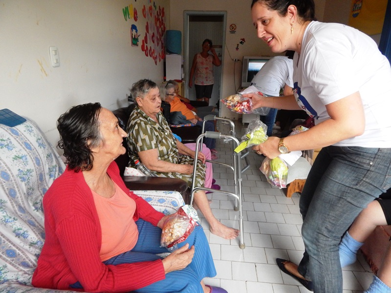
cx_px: 196
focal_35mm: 23
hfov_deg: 73.9
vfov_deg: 58.9
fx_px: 260
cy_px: 146
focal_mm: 4
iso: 400
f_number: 3
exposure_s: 1/200
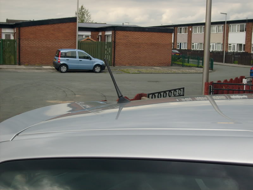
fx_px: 380
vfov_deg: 28.0
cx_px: 126
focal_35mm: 52
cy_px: 95
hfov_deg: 36.8
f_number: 8.4
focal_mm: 8.7
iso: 80
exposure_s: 1/125
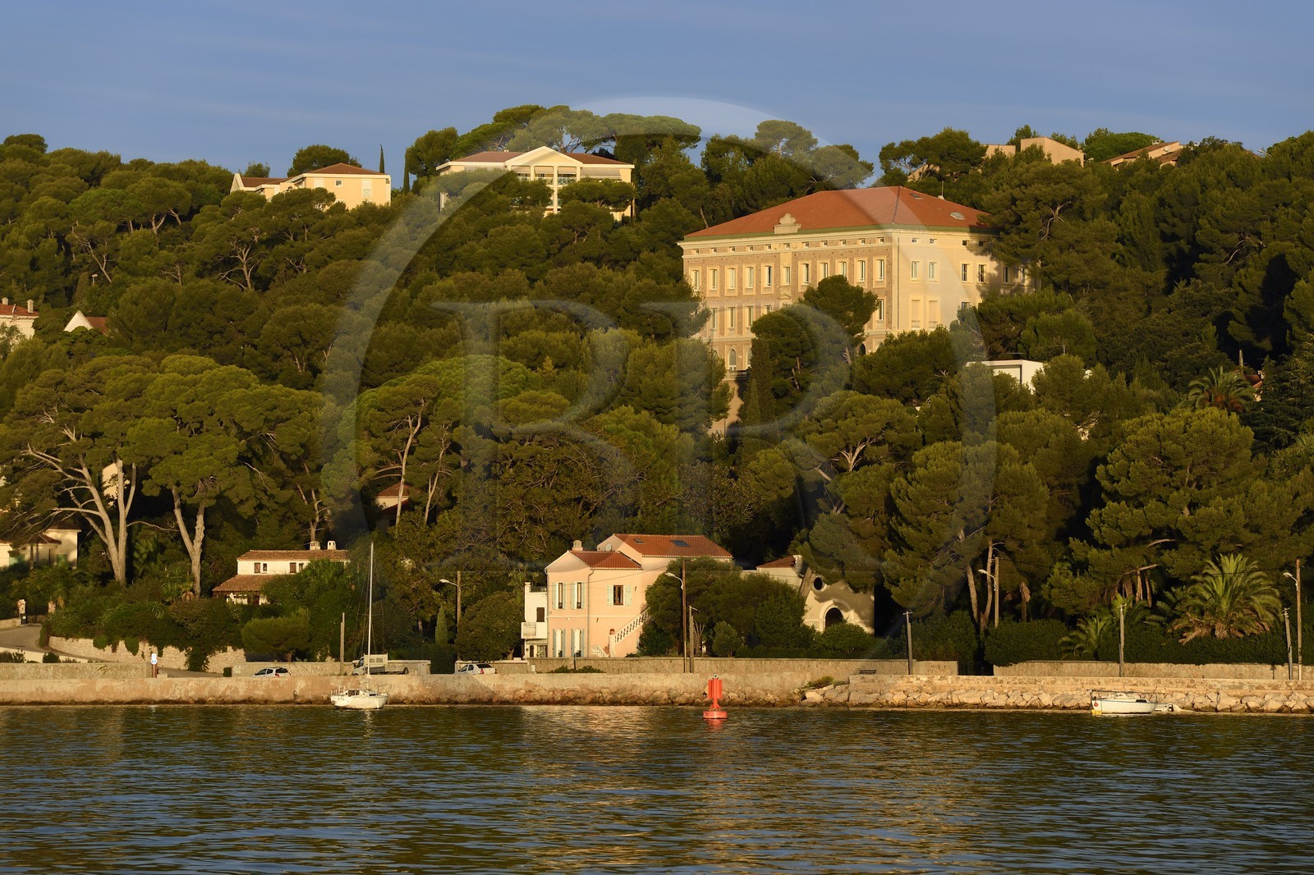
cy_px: 438
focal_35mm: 200
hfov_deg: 10.3
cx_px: 657
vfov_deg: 6.9
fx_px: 7298
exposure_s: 1/400
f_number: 9
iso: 200
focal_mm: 200
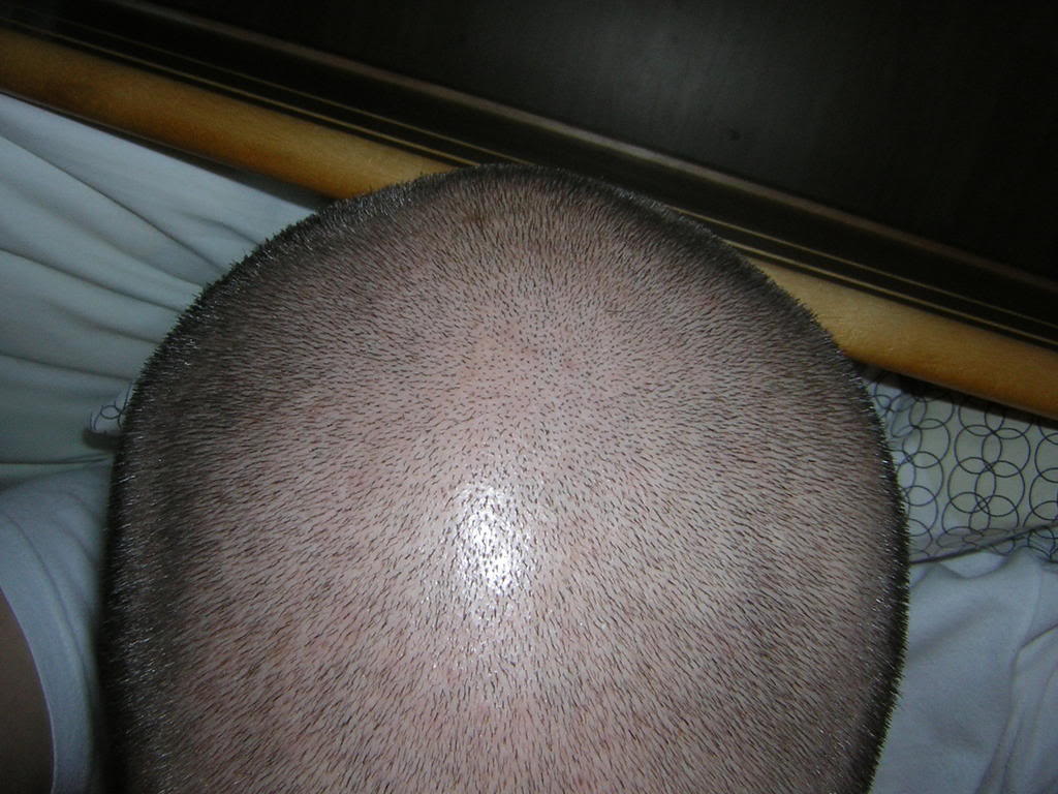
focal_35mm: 40
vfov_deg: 36.0
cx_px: 529
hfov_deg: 46.8
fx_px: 1223
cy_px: 397
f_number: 5.4
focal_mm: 5.2
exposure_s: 1/60.1
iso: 50
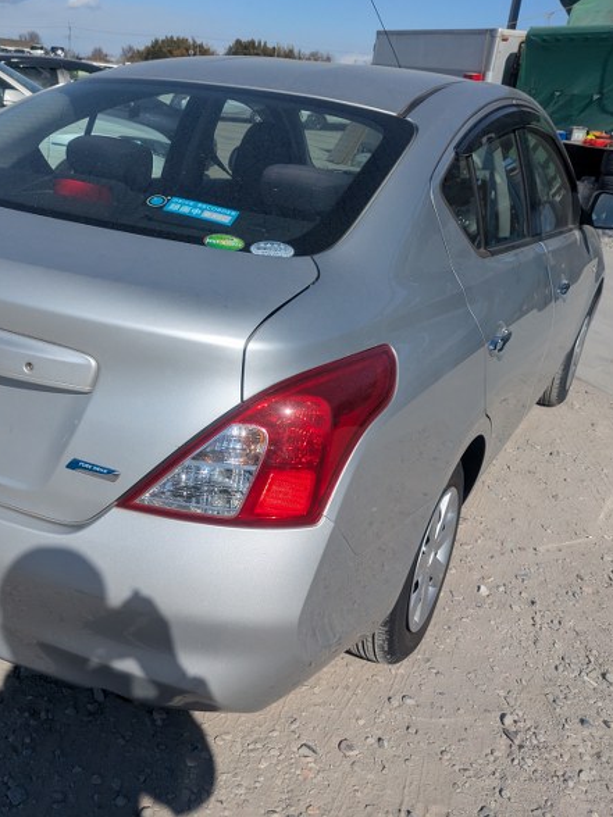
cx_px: 209
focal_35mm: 34
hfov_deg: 41.3
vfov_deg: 54.0
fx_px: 803
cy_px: 402
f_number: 1.89
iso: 51
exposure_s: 1/7092
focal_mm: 5.43
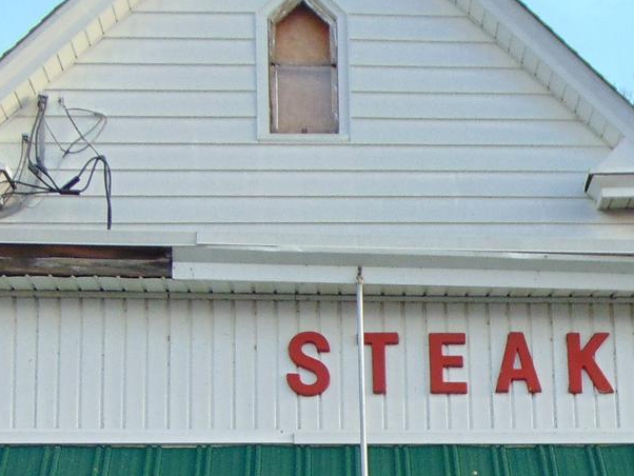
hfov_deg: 22.6
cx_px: 532
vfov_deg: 16.5
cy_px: 604
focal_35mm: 85
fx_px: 1557
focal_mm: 4.5
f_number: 3
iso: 80
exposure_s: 1/320
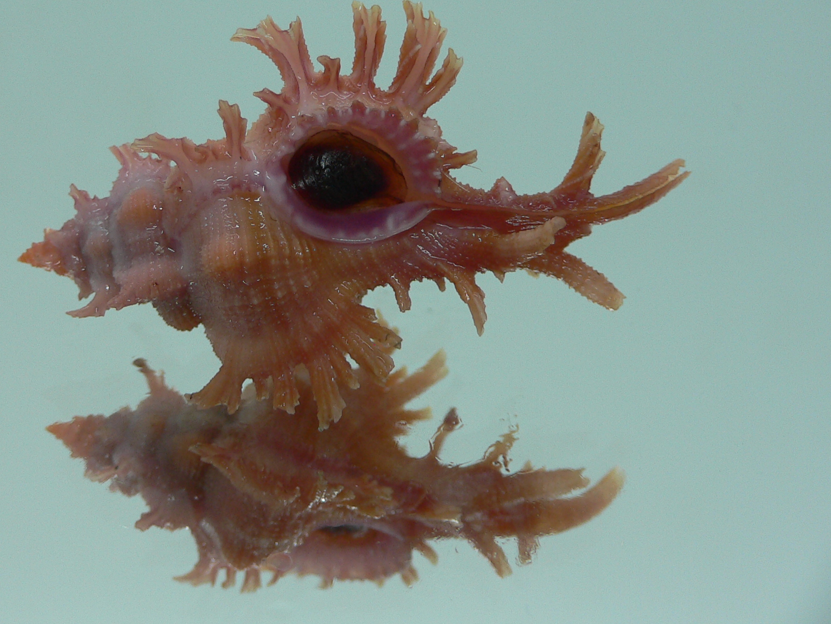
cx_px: 316
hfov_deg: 42.6
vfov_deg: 32.8
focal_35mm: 44
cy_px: 268
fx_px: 1056
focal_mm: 4.6
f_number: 2.8
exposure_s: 1/60
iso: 80
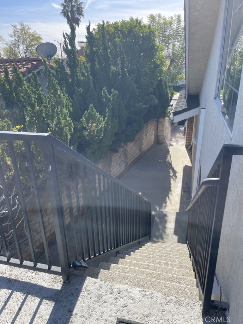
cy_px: 162
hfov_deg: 53.1
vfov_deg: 67.3
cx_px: 122
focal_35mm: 26
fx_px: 243
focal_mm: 5.1
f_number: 1.6
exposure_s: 1/1715
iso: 32
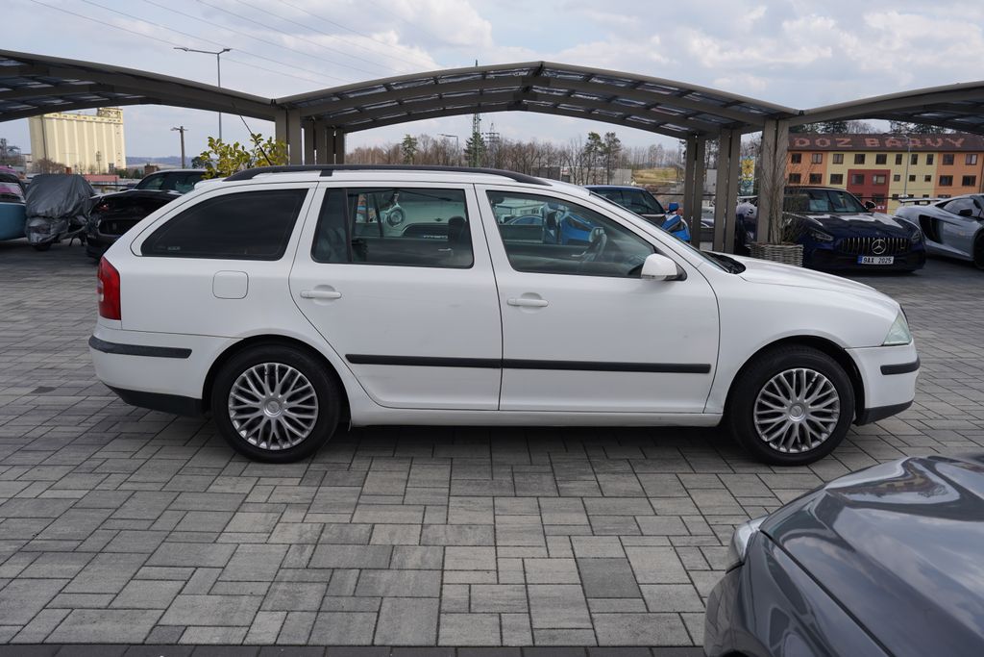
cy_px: 328
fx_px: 820
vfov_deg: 43.6
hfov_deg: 61.9
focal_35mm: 30
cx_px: 492
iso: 100
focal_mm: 30
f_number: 8
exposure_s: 1/250
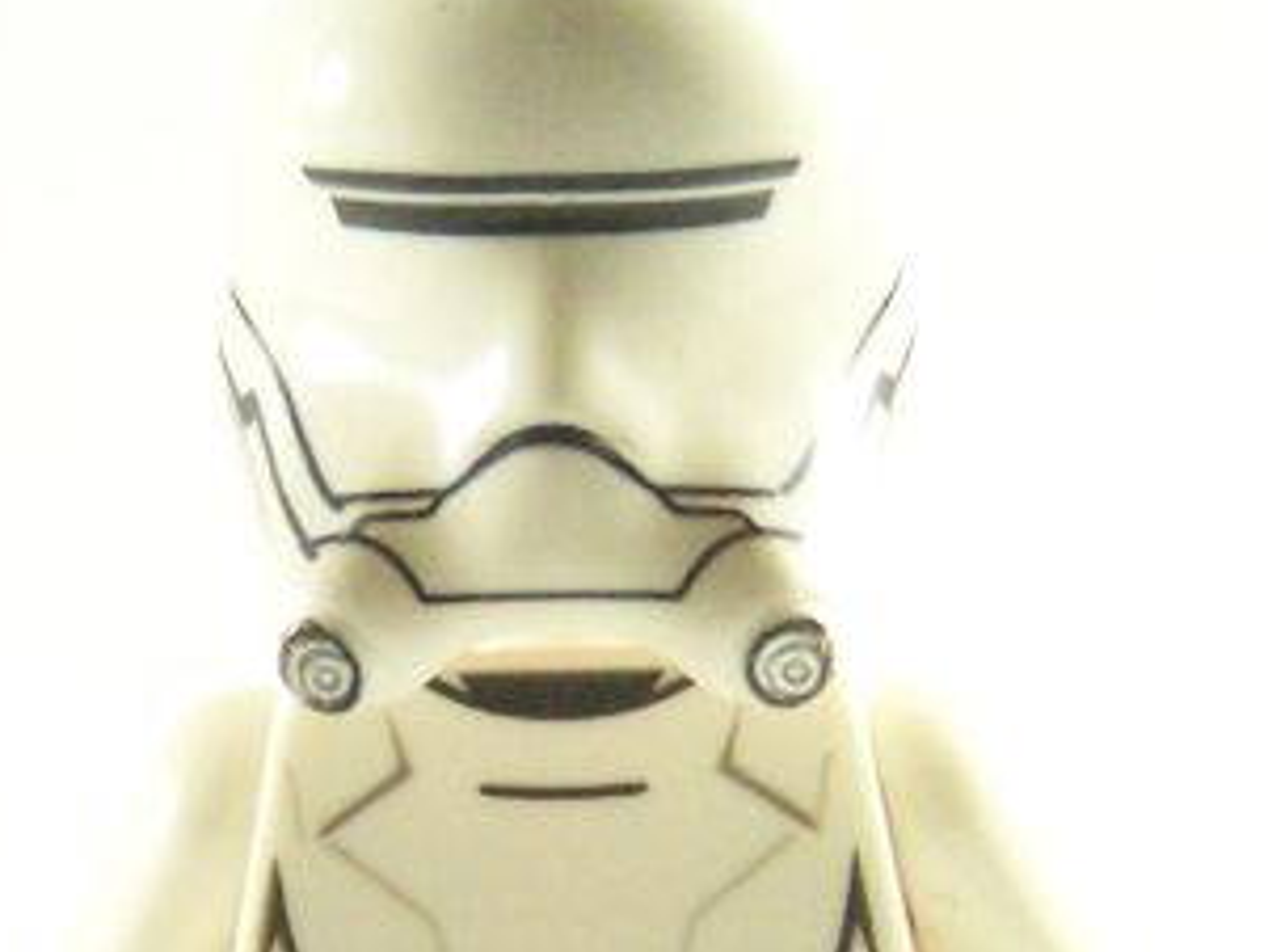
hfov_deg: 5.5
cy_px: 994
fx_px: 13082
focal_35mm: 357
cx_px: 615
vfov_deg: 4.2
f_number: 3.2
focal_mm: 17.5
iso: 400
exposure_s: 1/60
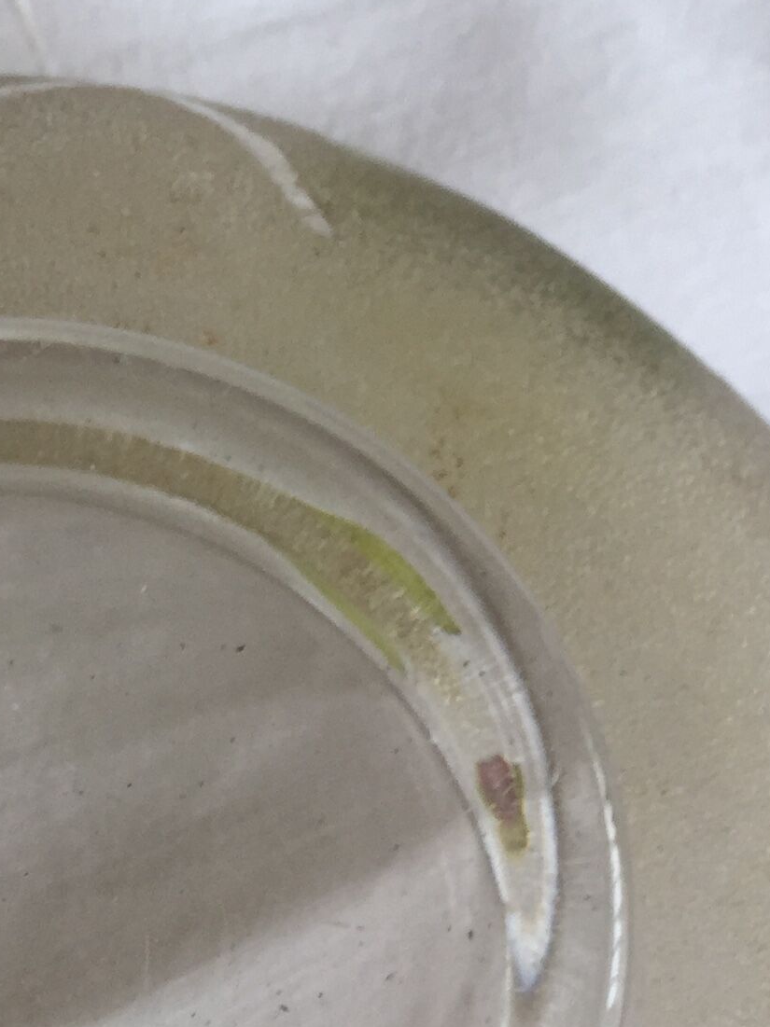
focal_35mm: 86
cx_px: -15
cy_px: 1052
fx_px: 2552
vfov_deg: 21.9
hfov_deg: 16.8
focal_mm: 4.15
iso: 32
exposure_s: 1/100
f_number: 2.2
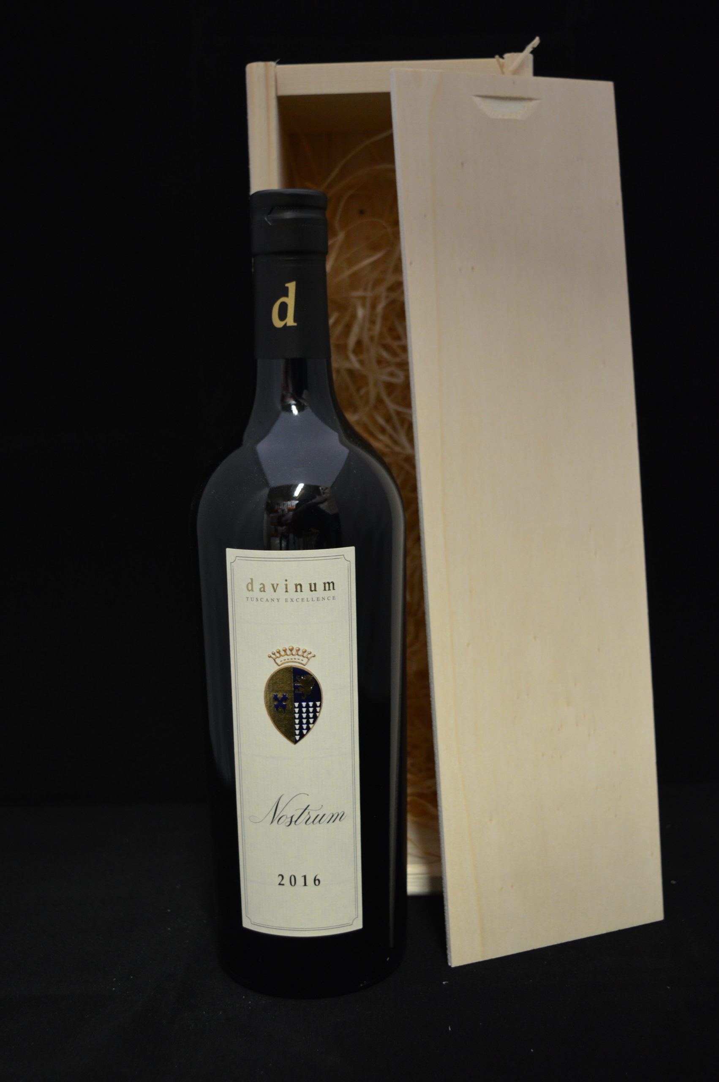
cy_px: 541
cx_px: 360
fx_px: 1261
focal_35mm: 42
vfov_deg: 46.4
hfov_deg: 31.8
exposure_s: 1/15
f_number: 4.2
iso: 800
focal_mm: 28
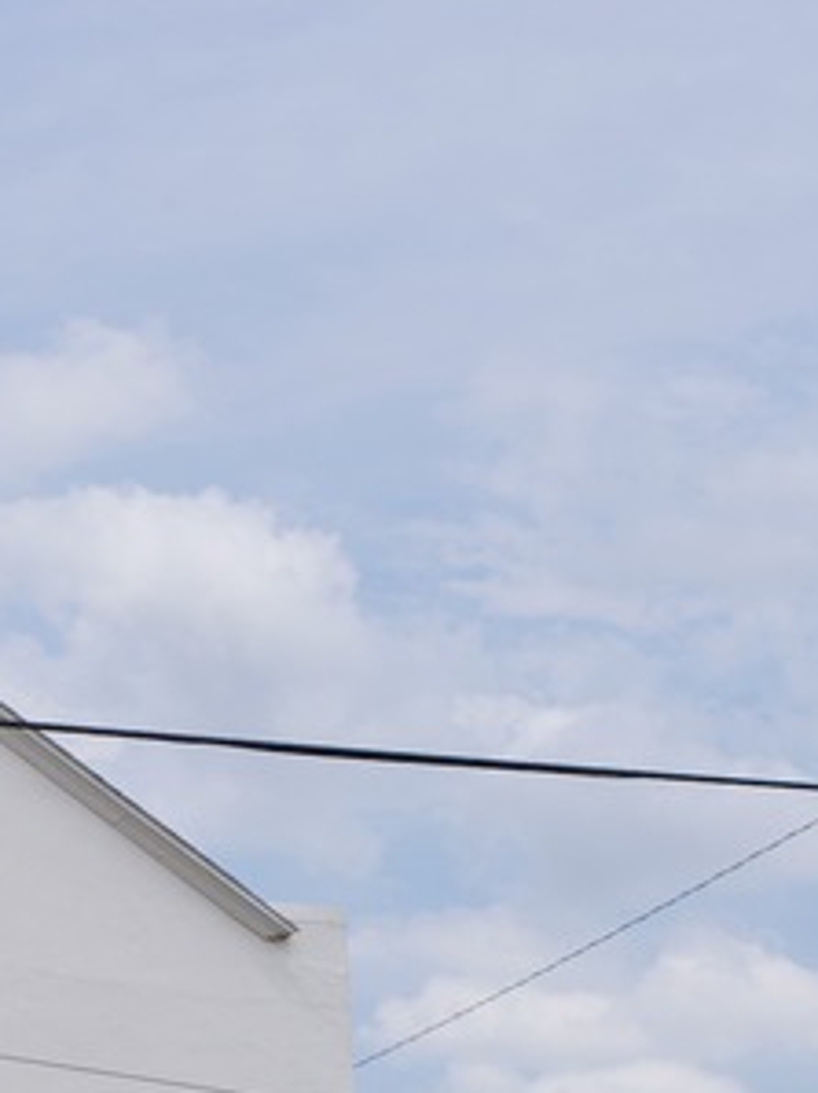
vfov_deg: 16.4
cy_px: 1350
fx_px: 3629
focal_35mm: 115
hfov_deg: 12.5
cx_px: -227
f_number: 5.6
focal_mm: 22
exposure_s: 1/800
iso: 100
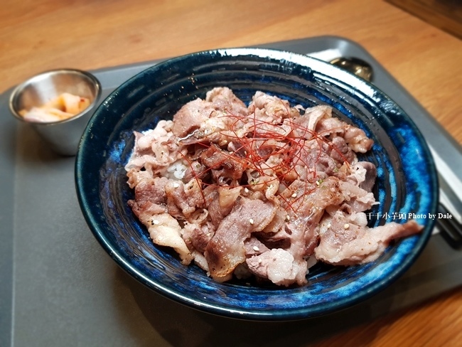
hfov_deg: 67.3
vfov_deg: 53.1
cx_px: 231
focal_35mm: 26
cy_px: 174
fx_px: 347
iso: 64
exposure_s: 1/60
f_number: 1.7
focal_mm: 4.3
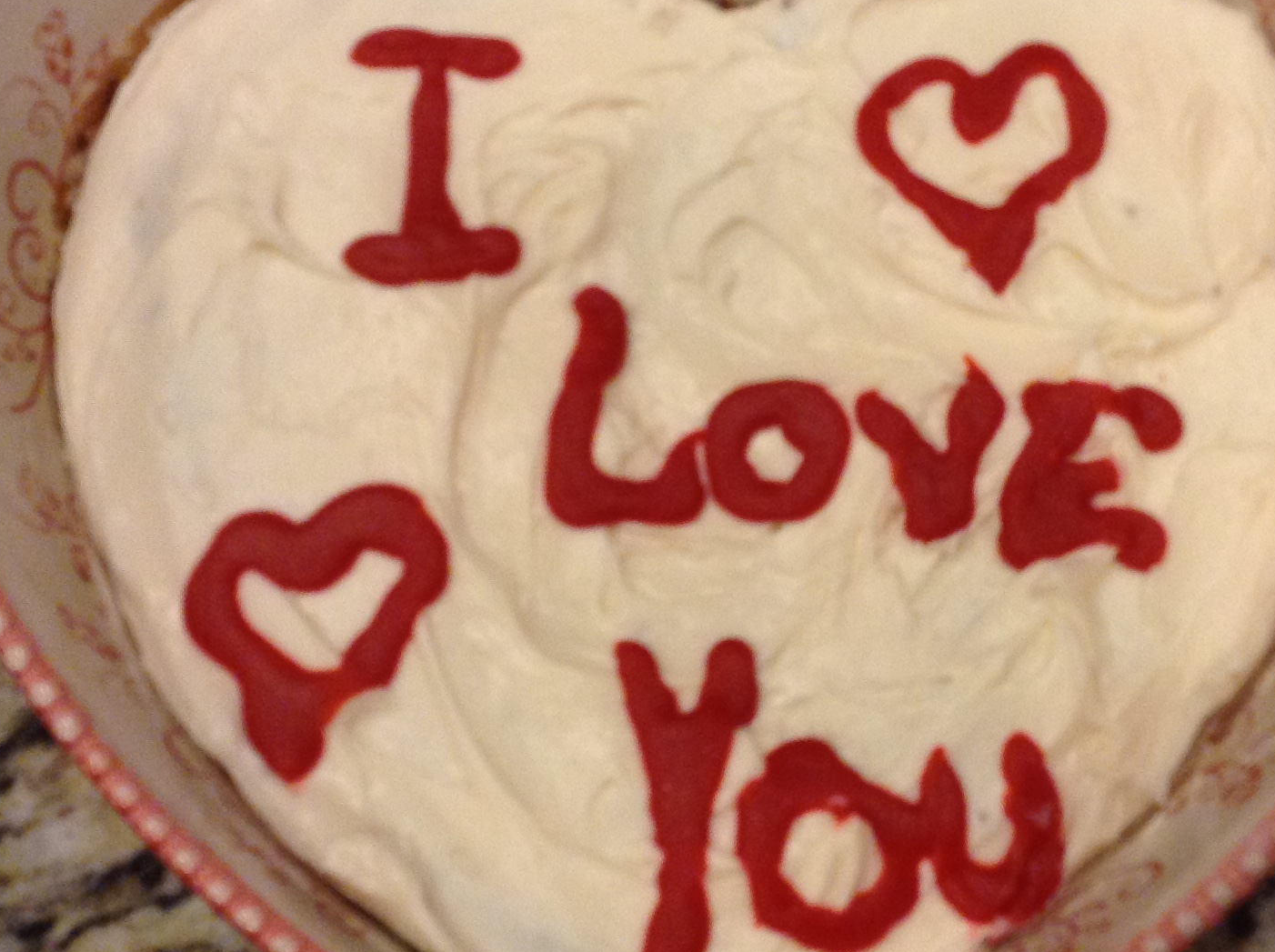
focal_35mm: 61
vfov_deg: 23.9
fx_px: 2243
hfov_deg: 31.6
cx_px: 765
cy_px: 410
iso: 100
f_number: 2.4
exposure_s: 1/24
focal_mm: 3.3
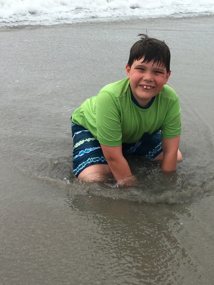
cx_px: 174
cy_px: 141
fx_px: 396
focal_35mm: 48
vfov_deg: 39.7
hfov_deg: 29.5
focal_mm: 4.15
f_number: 2.2
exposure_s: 1/2024
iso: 25
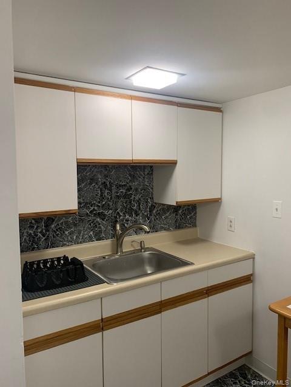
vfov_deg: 67.3
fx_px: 291
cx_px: 146
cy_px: 194
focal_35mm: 26
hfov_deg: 53.1
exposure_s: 1/60
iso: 100
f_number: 1.8
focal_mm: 4.25
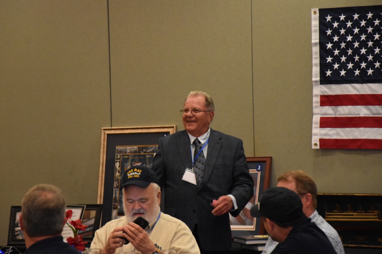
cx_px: 180
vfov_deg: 8.0
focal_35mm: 173
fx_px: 1831
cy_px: 117
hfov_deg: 11.9
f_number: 5.6
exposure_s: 1/60
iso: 3200
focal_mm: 105
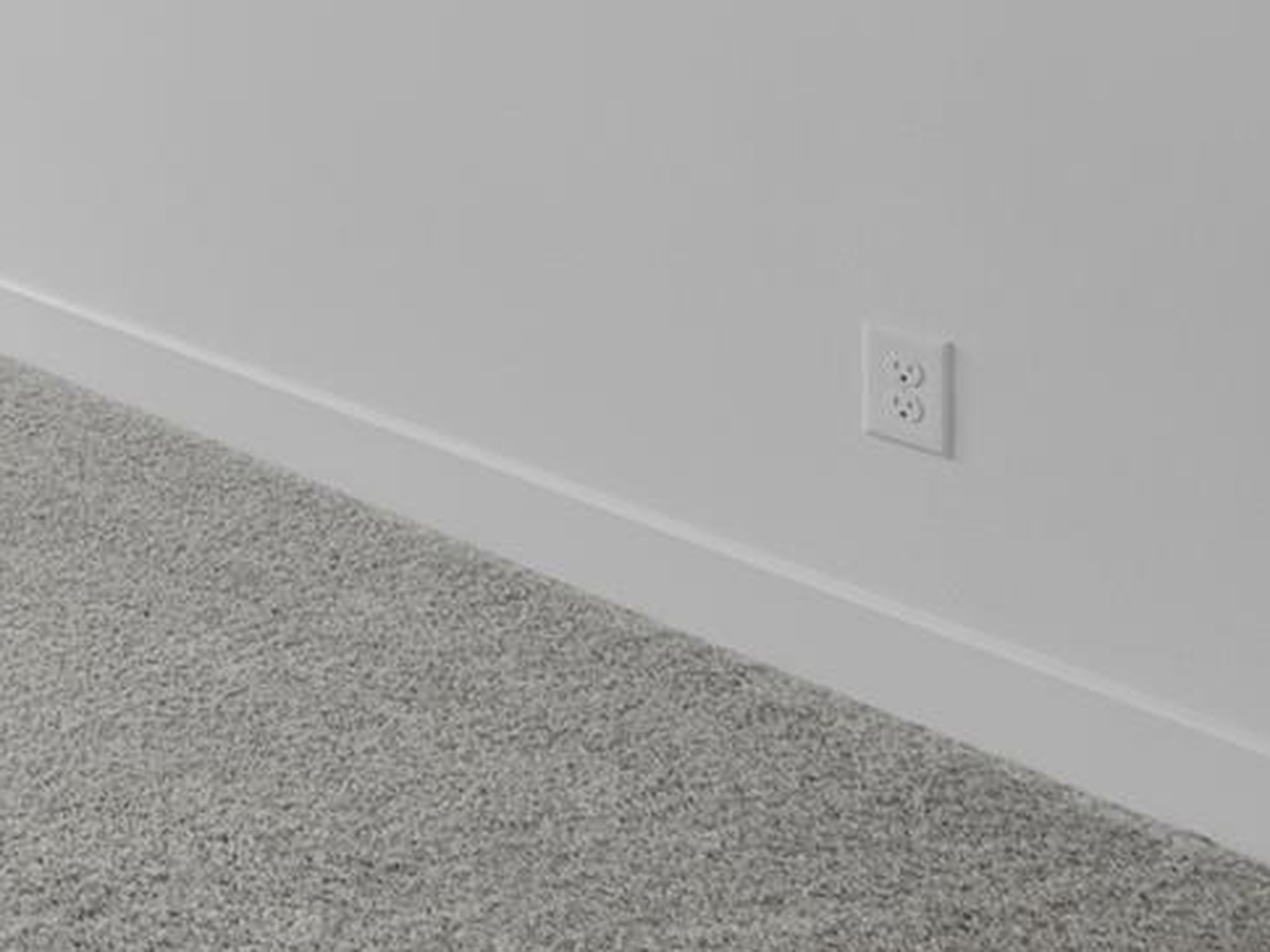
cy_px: -417
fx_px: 2091
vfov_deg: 21.9
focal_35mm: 57
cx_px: -989
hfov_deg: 21.9
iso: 250
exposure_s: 1/10
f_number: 9
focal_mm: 14
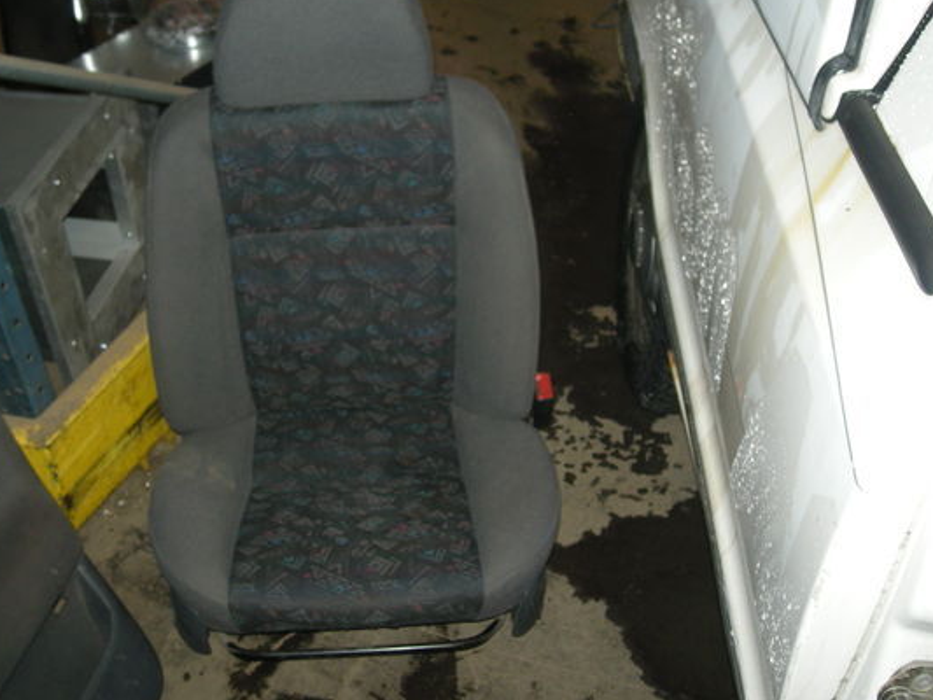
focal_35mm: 42
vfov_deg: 34.3
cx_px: 422
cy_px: 326
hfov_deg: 44.7
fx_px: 1132
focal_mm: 5.7
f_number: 2.8
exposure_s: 1/60
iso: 96
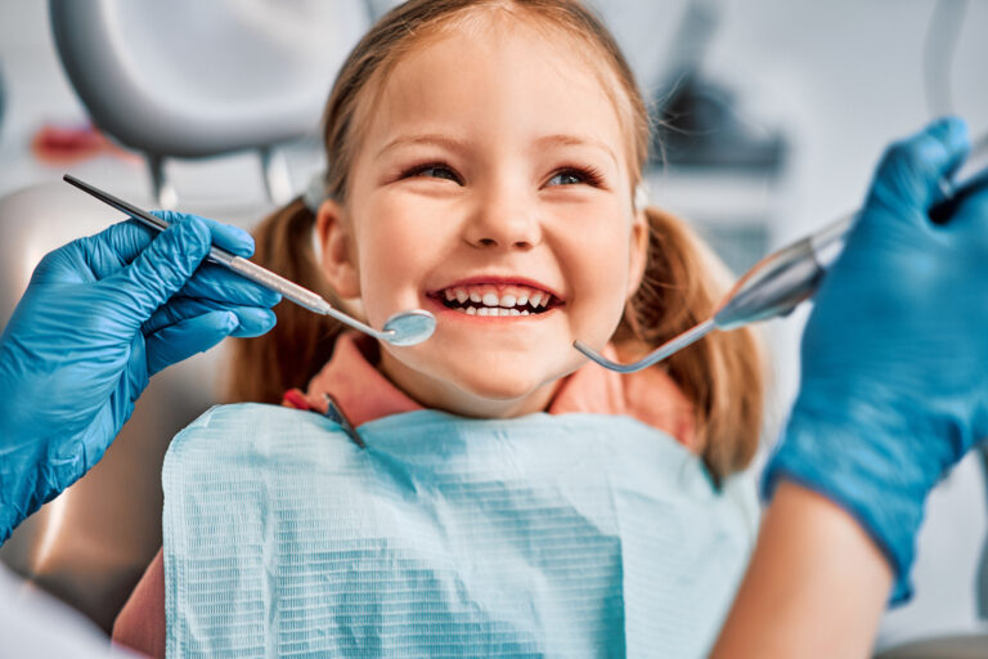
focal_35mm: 55
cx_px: 494
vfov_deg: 24.6
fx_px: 1509
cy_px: 330
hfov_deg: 36.2
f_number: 1.8
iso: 250
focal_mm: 55
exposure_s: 1/200
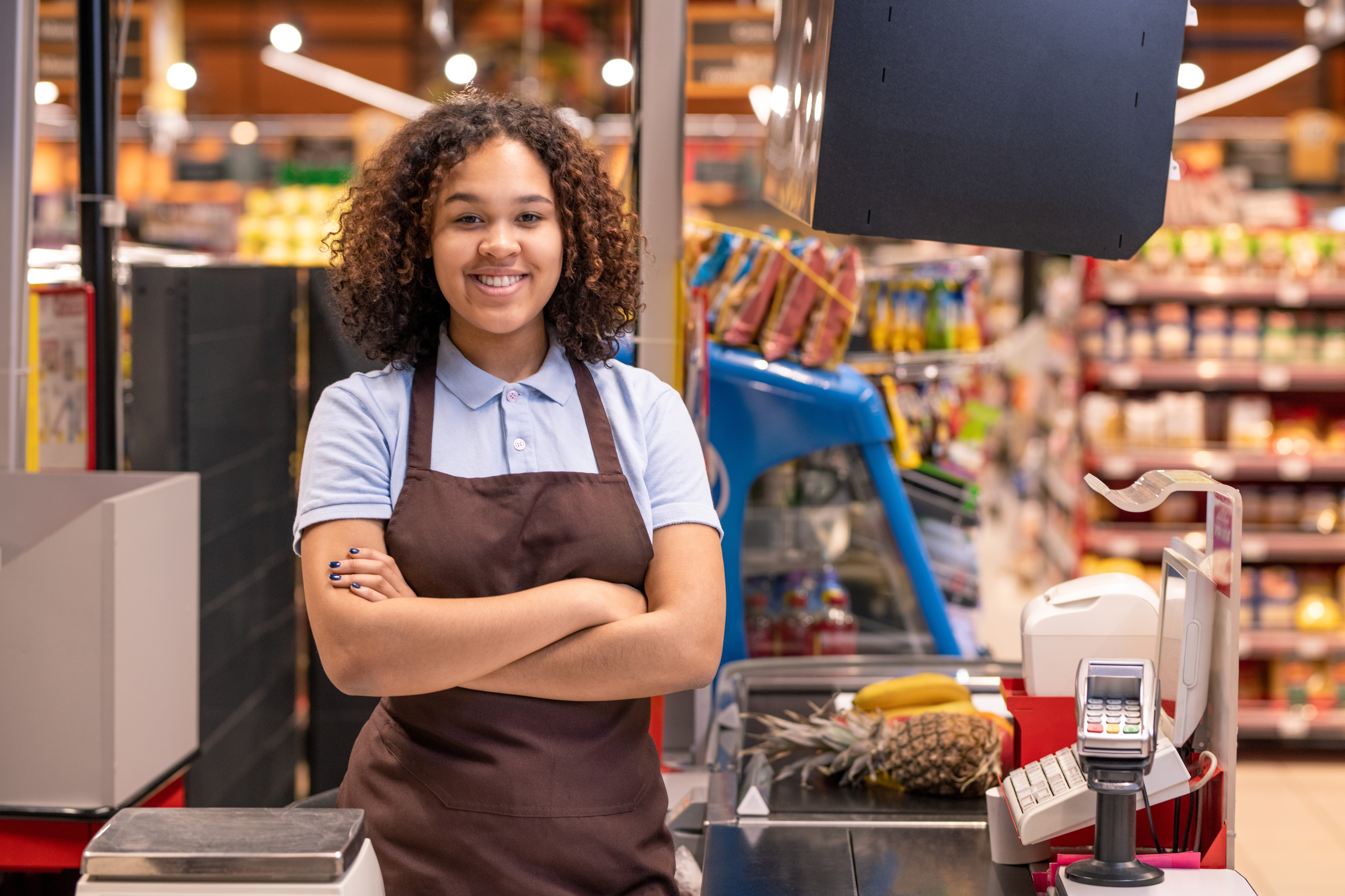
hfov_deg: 23.9
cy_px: 448
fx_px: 3175
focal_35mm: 85
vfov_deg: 16.1
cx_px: 672
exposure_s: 1/125
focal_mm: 85
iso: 800
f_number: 2.8
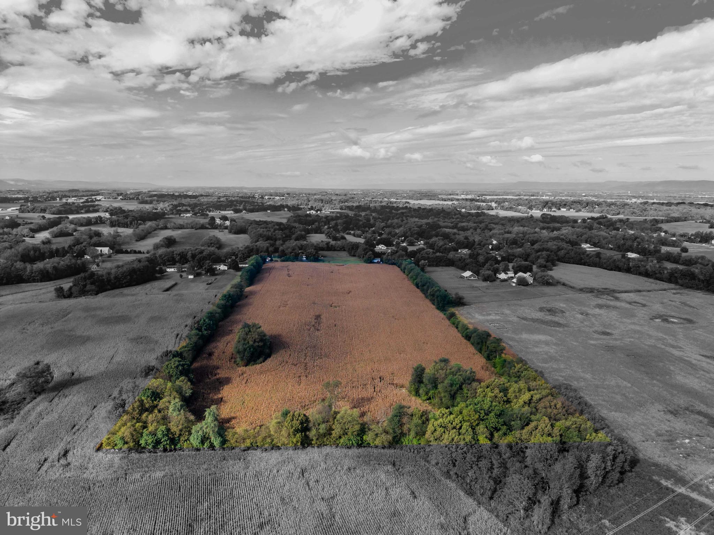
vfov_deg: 56.8
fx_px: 495
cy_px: 268
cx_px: 357
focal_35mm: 24
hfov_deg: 71.6
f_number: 1.8
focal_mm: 8.67
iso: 100
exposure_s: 1/1250
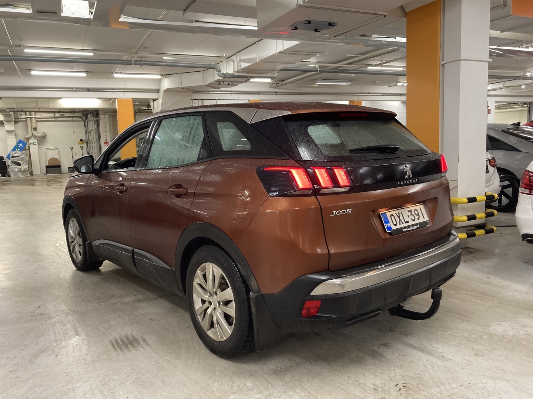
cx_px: 266
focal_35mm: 28
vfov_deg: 49.7
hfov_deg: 63.4
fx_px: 431
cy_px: 200
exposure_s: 1/50
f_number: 1.8
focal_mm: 3.99
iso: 160
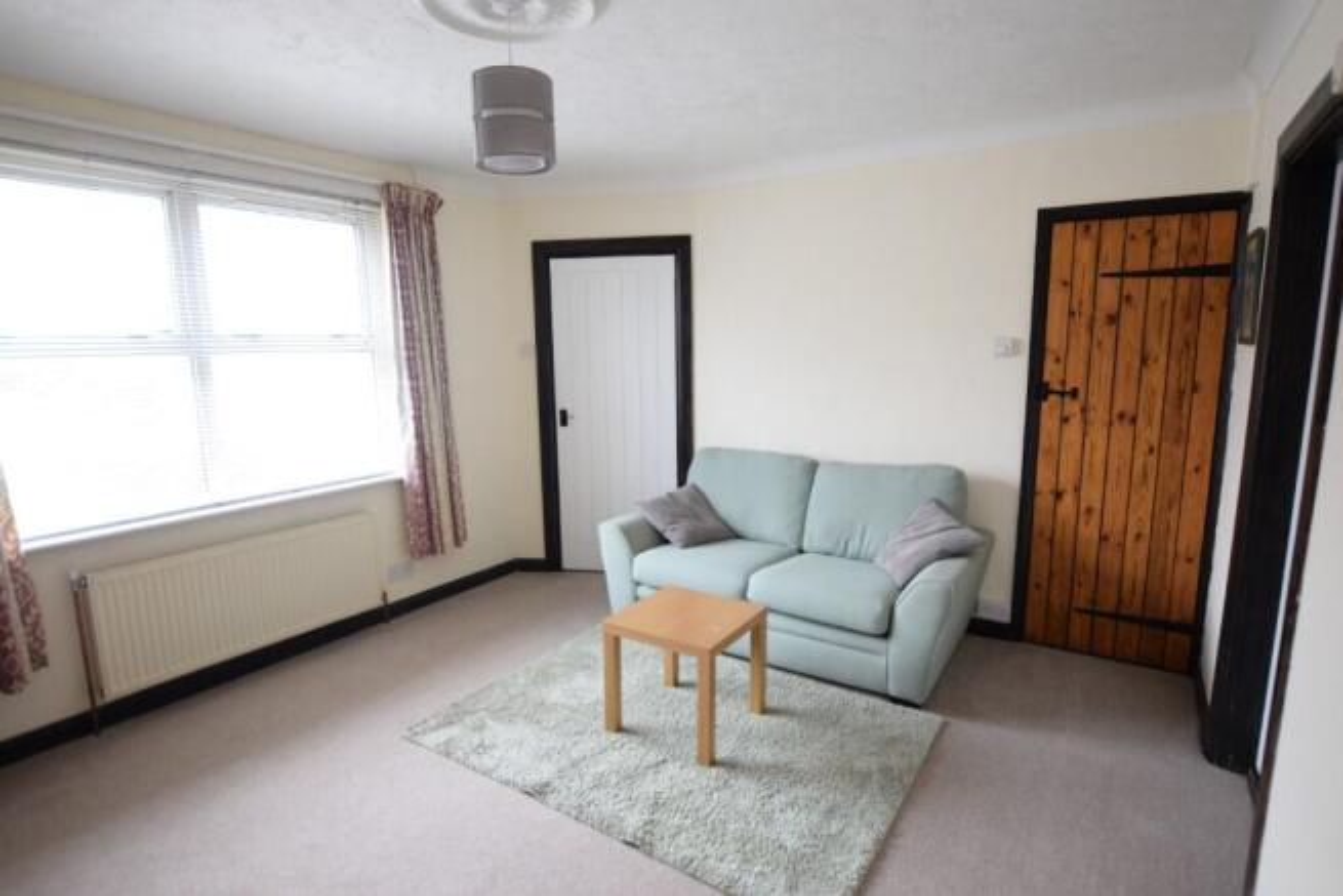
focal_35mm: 18
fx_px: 672
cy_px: 448
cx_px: 672
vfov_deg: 67.4
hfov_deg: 90.0
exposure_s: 1/20
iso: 640
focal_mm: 12
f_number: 3.5
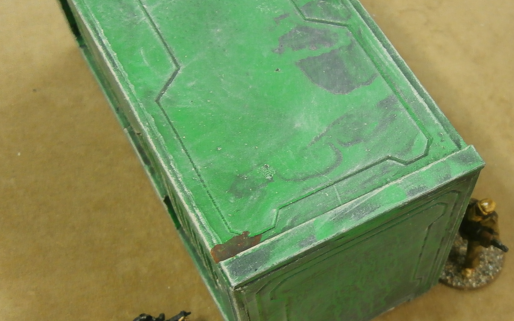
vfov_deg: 26.0
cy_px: 243
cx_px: 377
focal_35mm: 49
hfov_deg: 40.1
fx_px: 686
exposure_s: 1/25
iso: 200
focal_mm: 4.7
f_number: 2.8
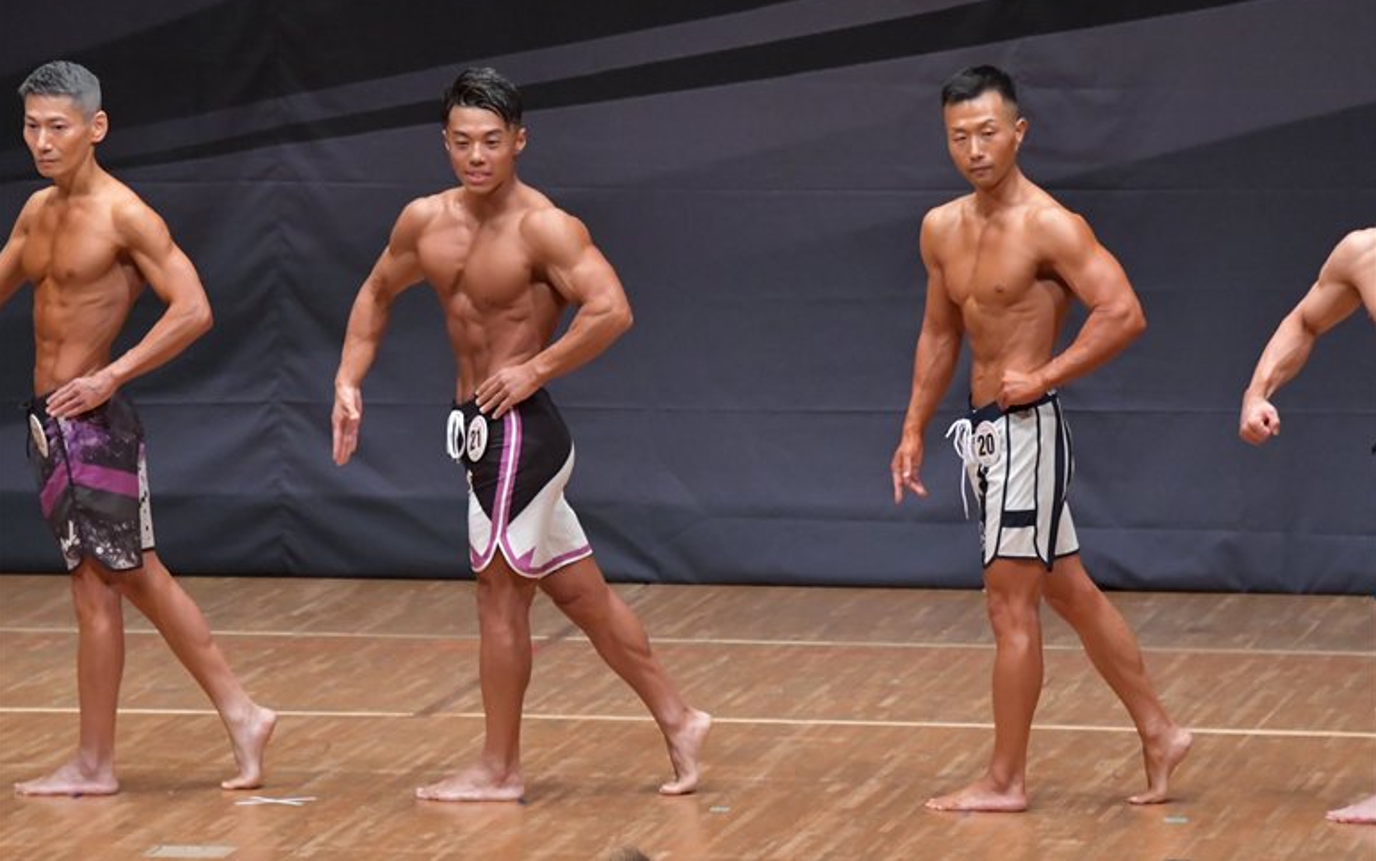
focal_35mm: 276
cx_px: 687
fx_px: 10353
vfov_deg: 4.8
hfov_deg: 7.6
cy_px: 439
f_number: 5.6
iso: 6400
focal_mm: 180
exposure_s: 1/400
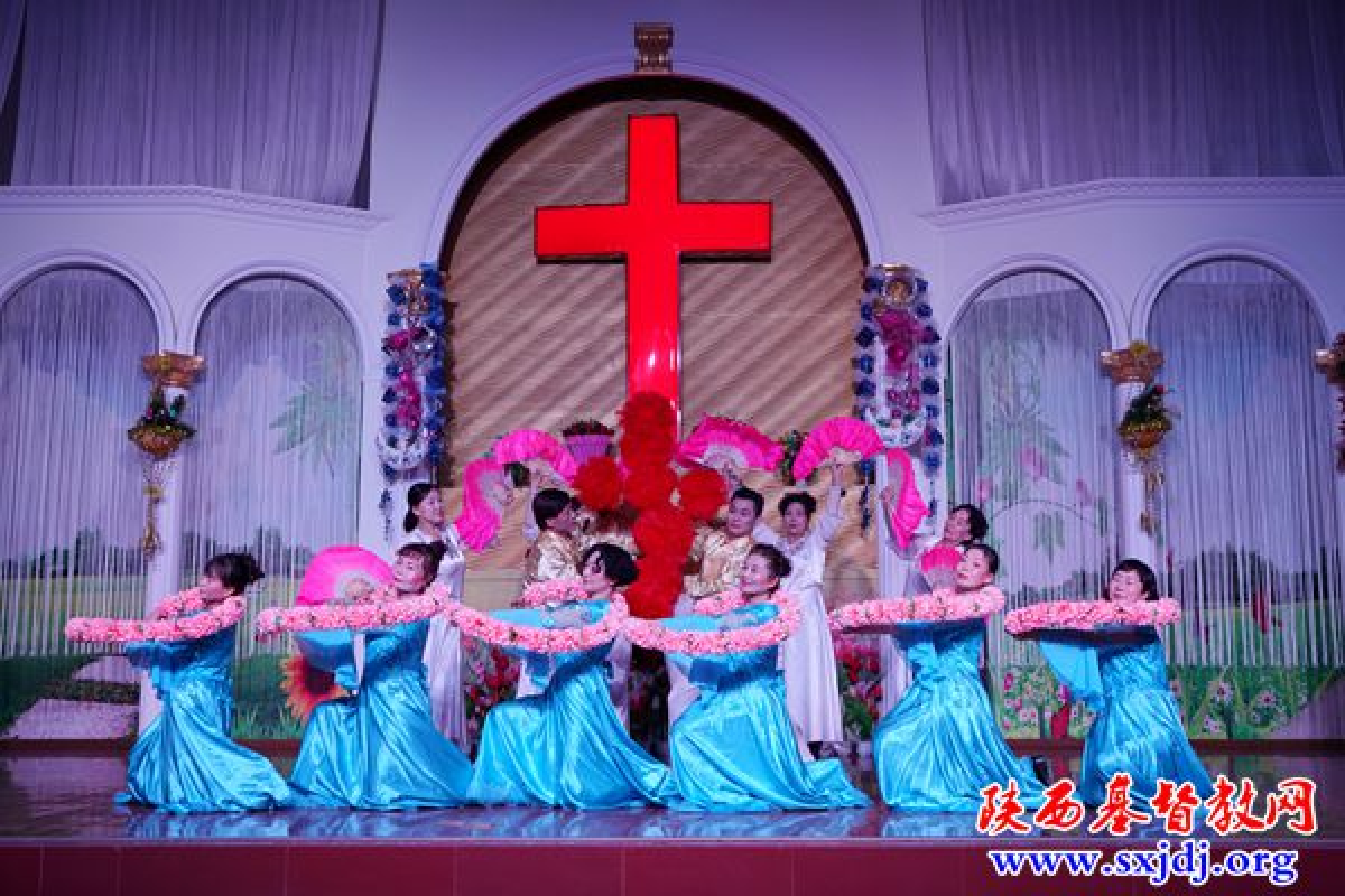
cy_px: 448
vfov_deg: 35.1
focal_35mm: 38
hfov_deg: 50.7
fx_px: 1420
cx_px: 672
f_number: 4
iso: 320
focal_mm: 38
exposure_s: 1/160
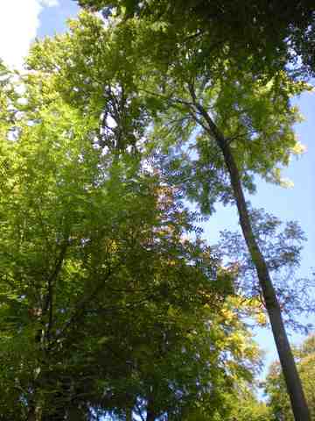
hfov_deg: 37.7
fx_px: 461
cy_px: 210
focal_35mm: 38
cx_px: 158
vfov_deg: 49.0
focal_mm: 6.3
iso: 64
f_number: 3.1
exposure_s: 1/172
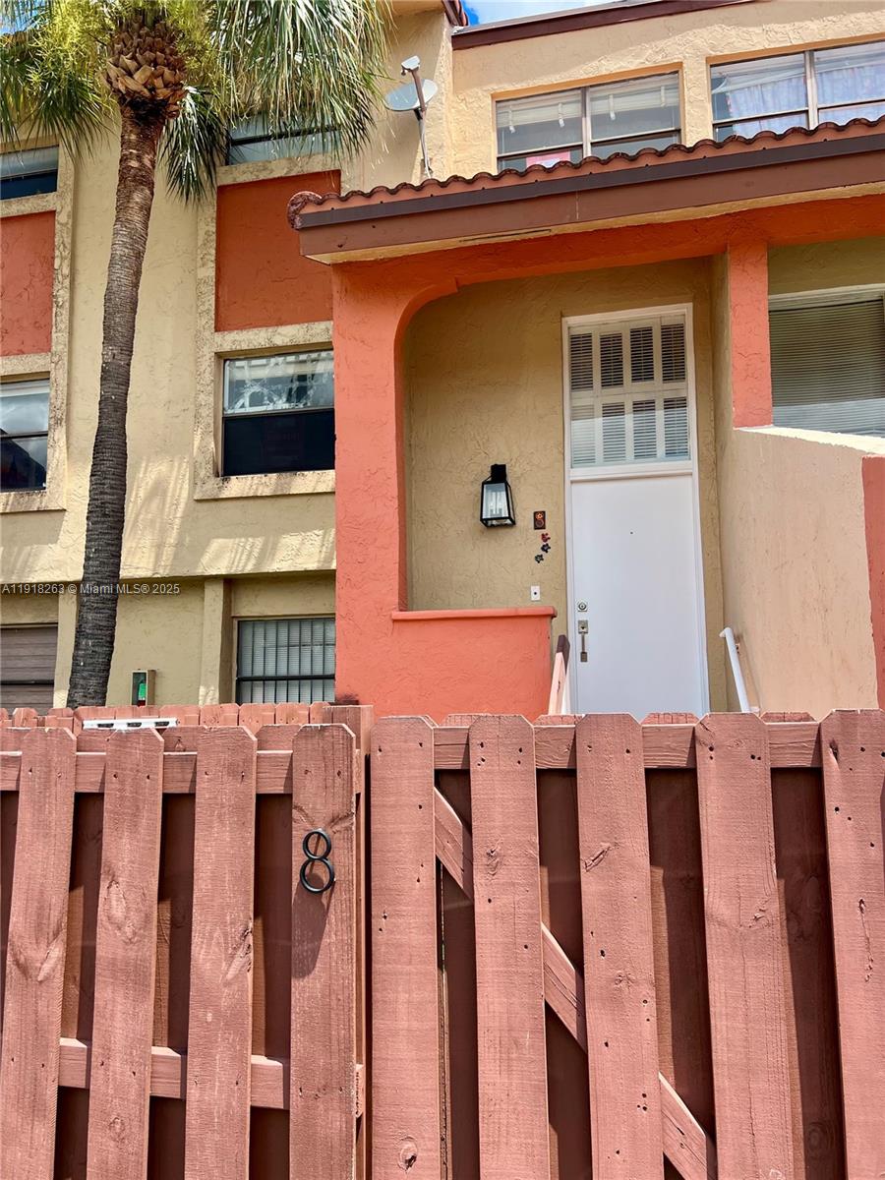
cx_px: 442
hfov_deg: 53.1
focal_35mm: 26
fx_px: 886
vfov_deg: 67.3
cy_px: 590
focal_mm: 5.7
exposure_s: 1/1724
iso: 50
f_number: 1.5
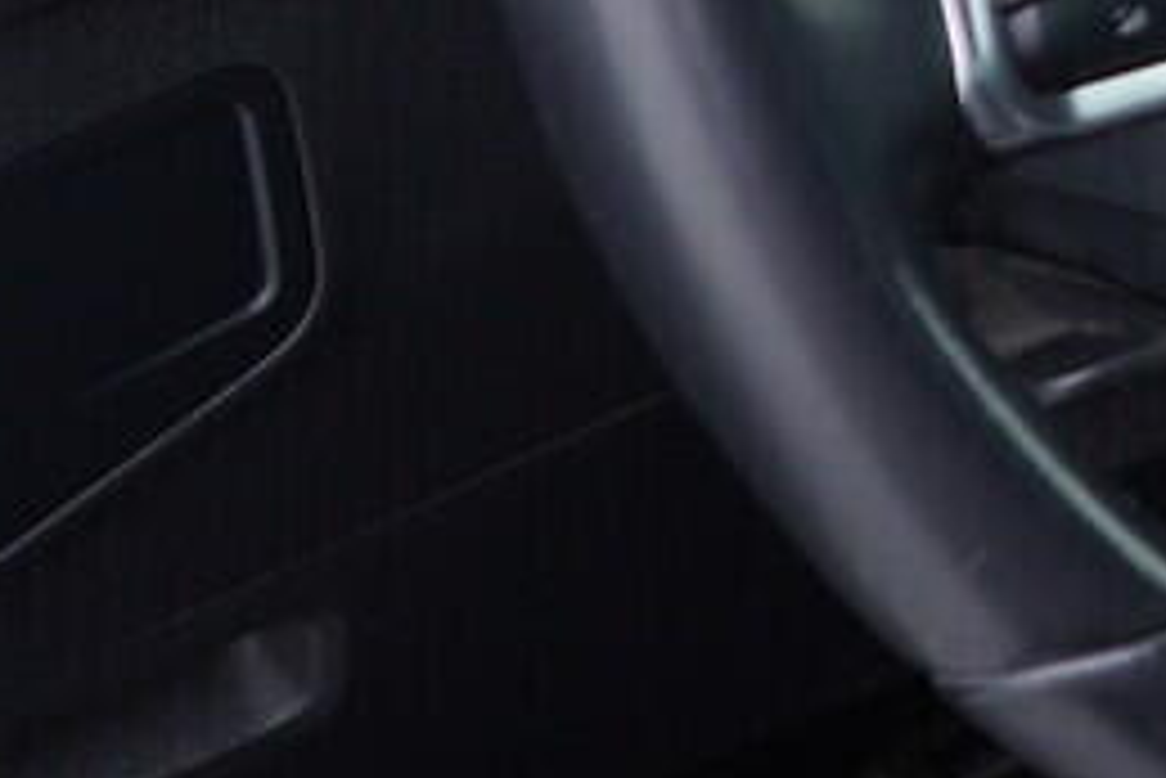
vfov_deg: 6.7
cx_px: 2571
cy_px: -580
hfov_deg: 9.4
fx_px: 6481
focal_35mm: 200
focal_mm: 24
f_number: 2.8
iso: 160
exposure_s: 1/40
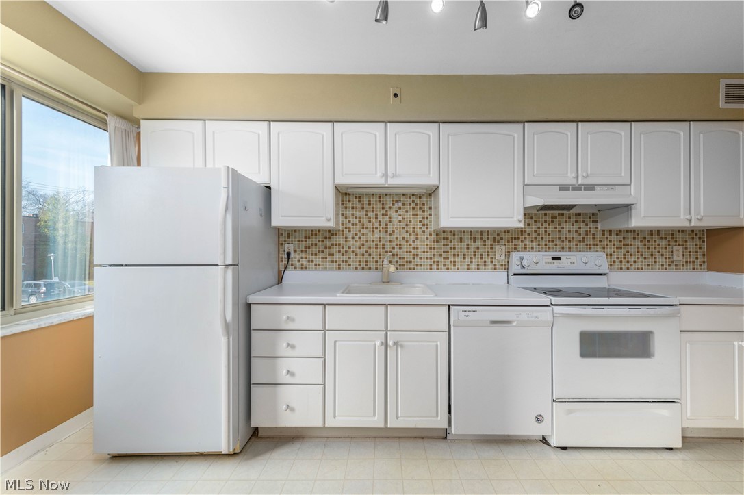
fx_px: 289
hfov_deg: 104.3
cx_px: 372
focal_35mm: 14
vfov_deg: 81.1
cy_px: 248
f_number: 9
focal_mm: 14
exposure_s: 1/100
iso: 200
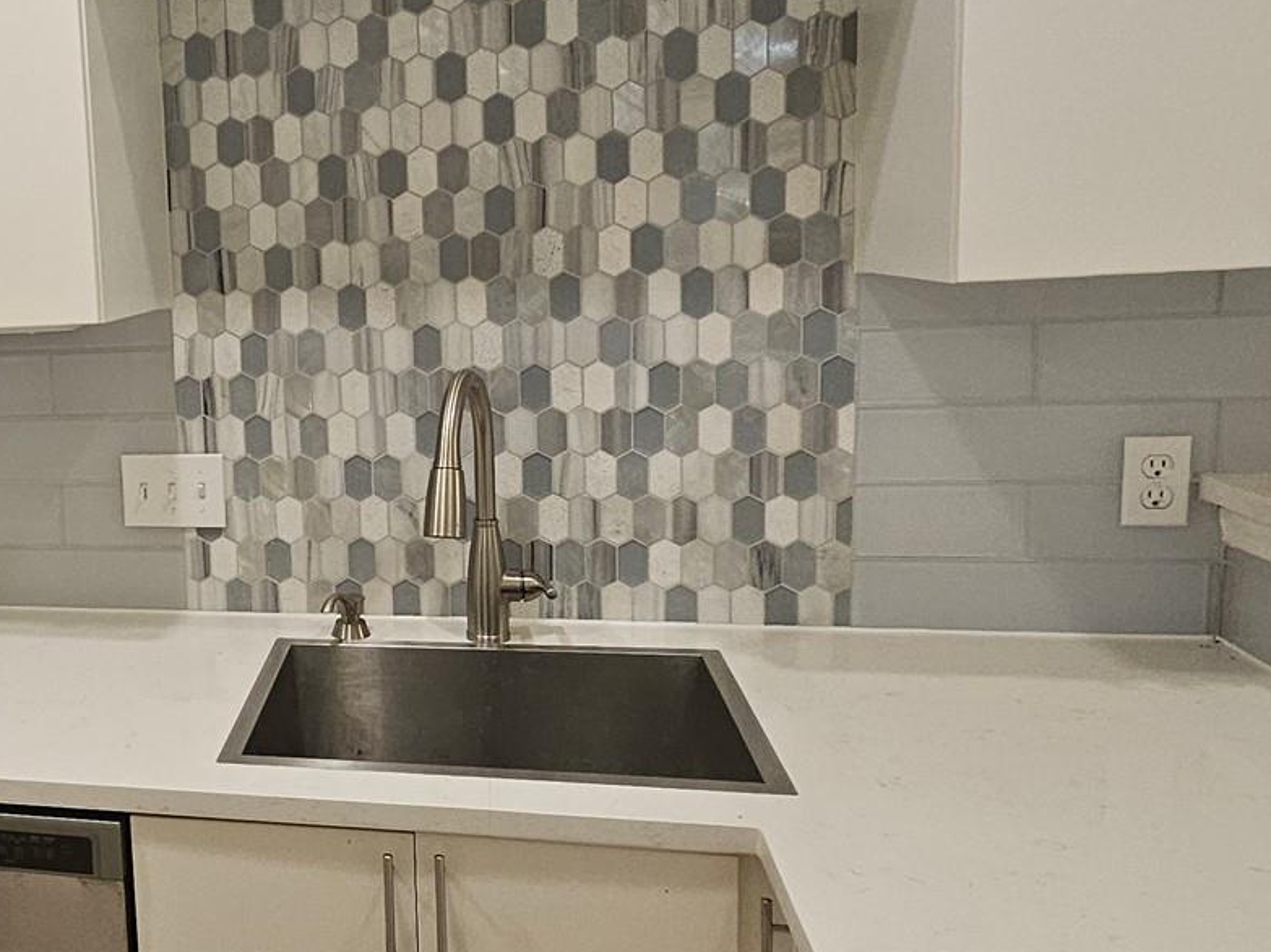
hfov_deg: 48.0
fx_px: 1248
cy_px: 444
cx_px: 112
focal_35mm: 34
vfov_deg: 41.8
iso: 200
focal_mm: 1.74
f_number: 2.2
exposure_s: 1/60
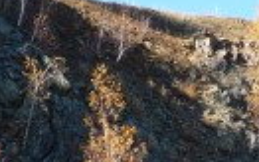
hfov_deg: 19.7
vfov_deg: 12.1
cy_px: 227
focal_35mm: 104
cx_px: 215
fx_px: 734
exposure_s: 1/200
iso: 100
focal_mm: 5.2
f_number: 4
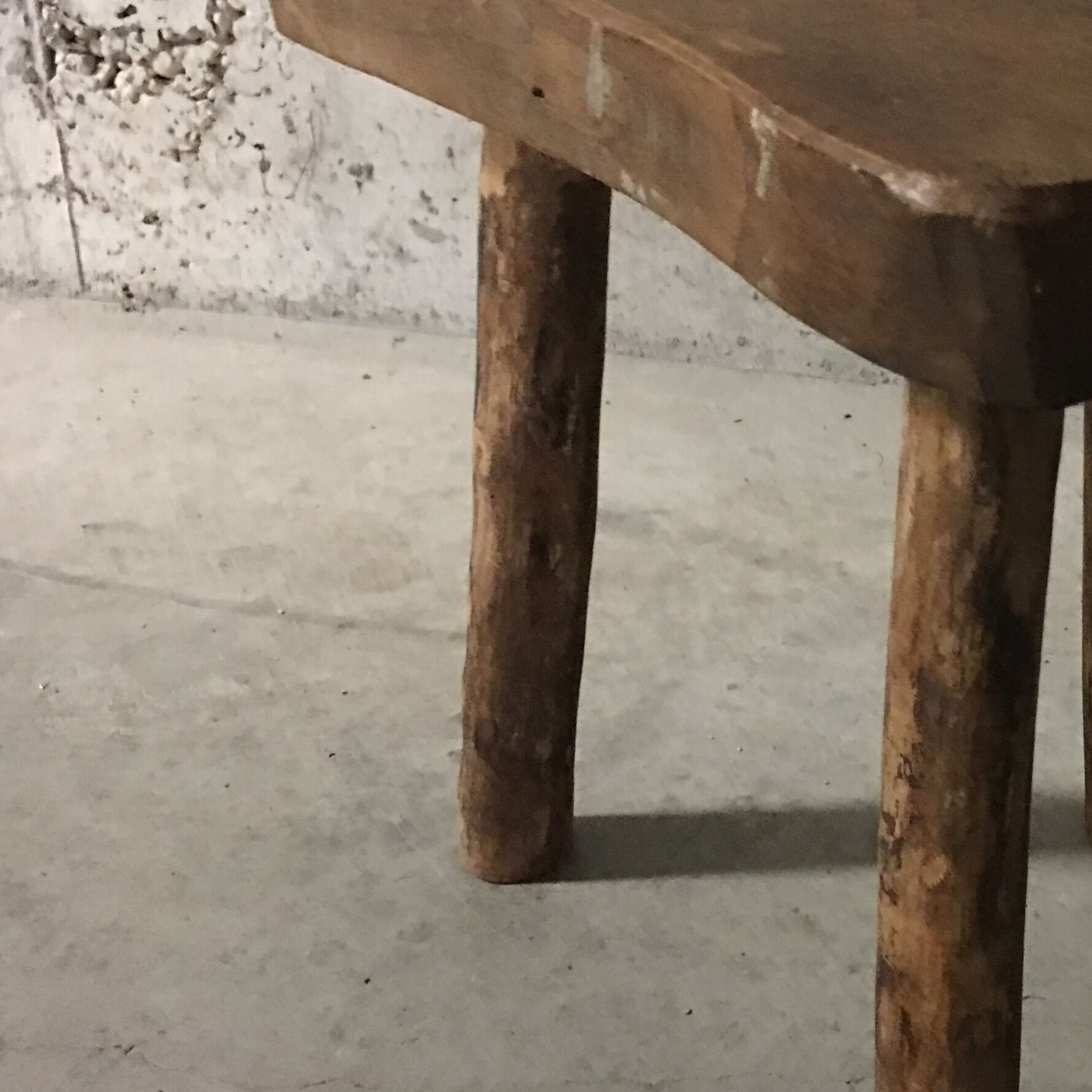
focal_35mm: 58
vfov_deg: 29.5
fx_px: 2070
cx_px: 976
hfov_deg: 28.4
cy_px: 494
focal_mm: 4.15
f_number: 2.2
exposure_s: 1/4
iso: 125
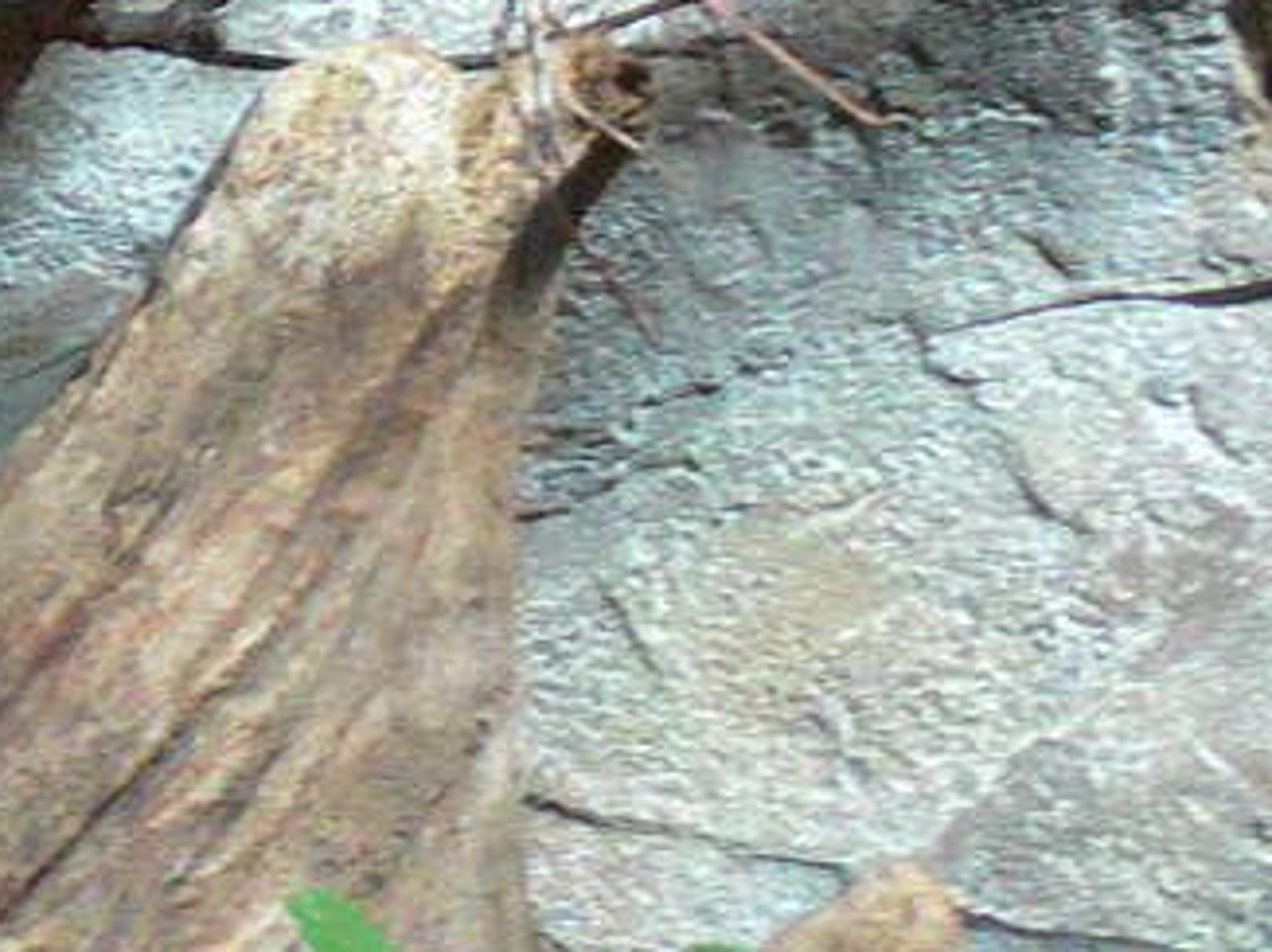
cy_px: -464
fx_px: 6316
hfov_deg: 10.5
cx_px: -1334
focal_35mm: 172
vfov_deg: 8.4
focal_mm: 7.4
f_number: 2.8
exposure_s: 1/15
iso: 200
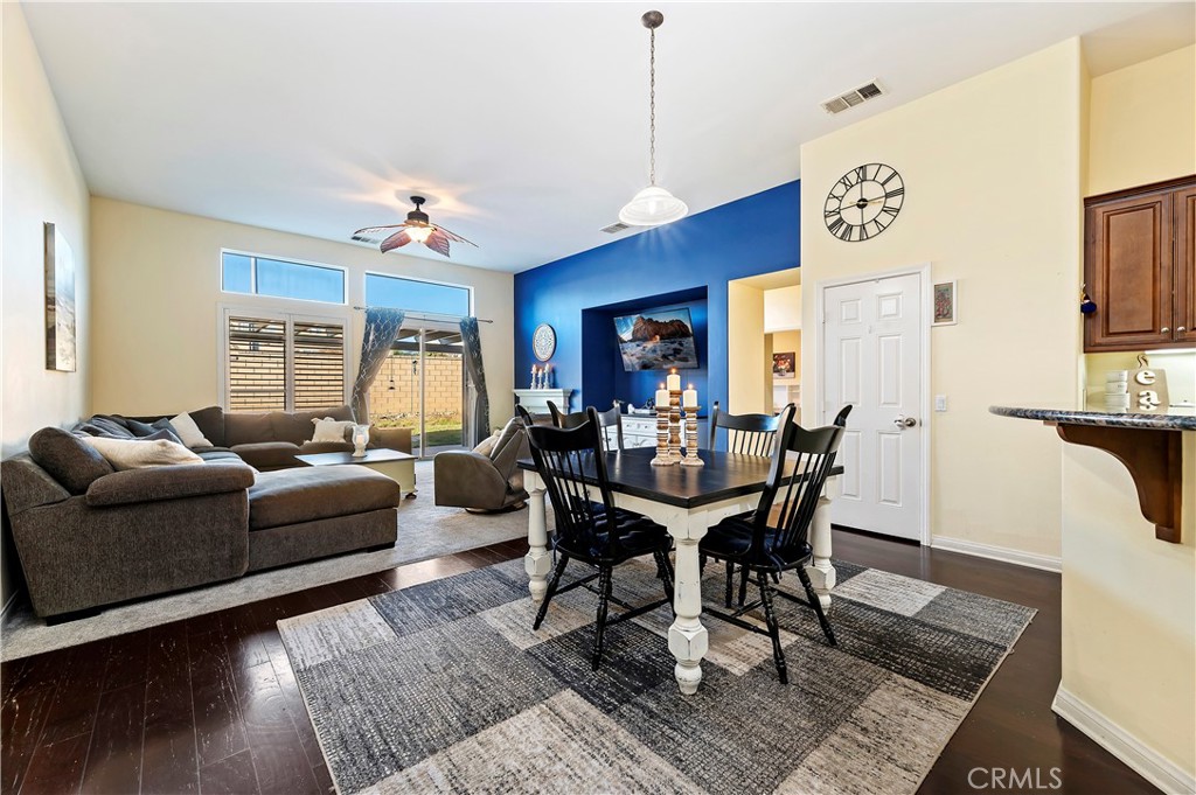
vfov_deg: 81.1
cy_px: 398
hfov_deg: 104.3
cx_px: 598
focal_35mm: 14
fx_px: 465
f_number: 10
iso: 500
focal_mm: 14
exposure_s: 1/3
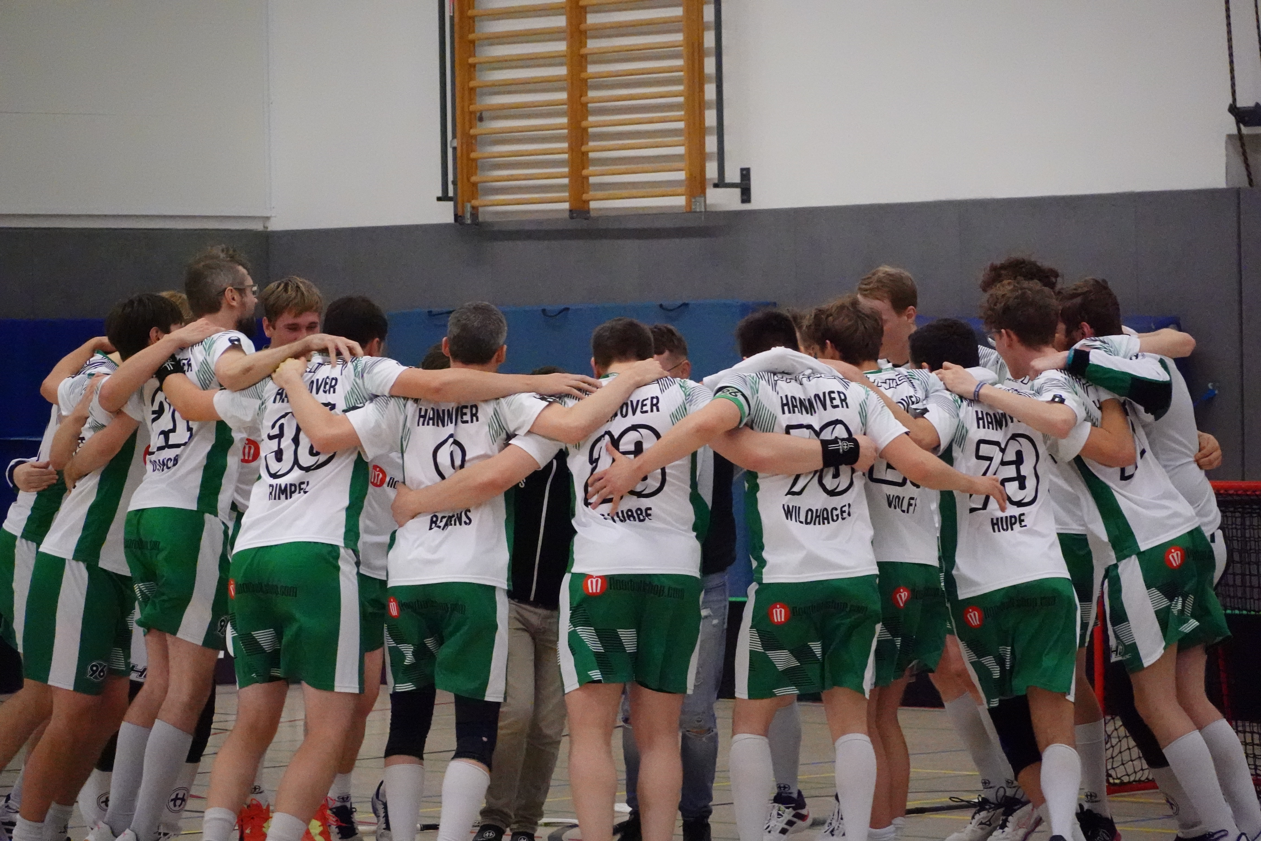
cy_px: 420
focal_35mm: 166
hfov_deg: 12.4
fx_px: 5814
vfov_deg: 8.3
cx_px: 630
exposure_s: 1/500
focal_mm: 60.05
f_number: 4.5
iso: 6400
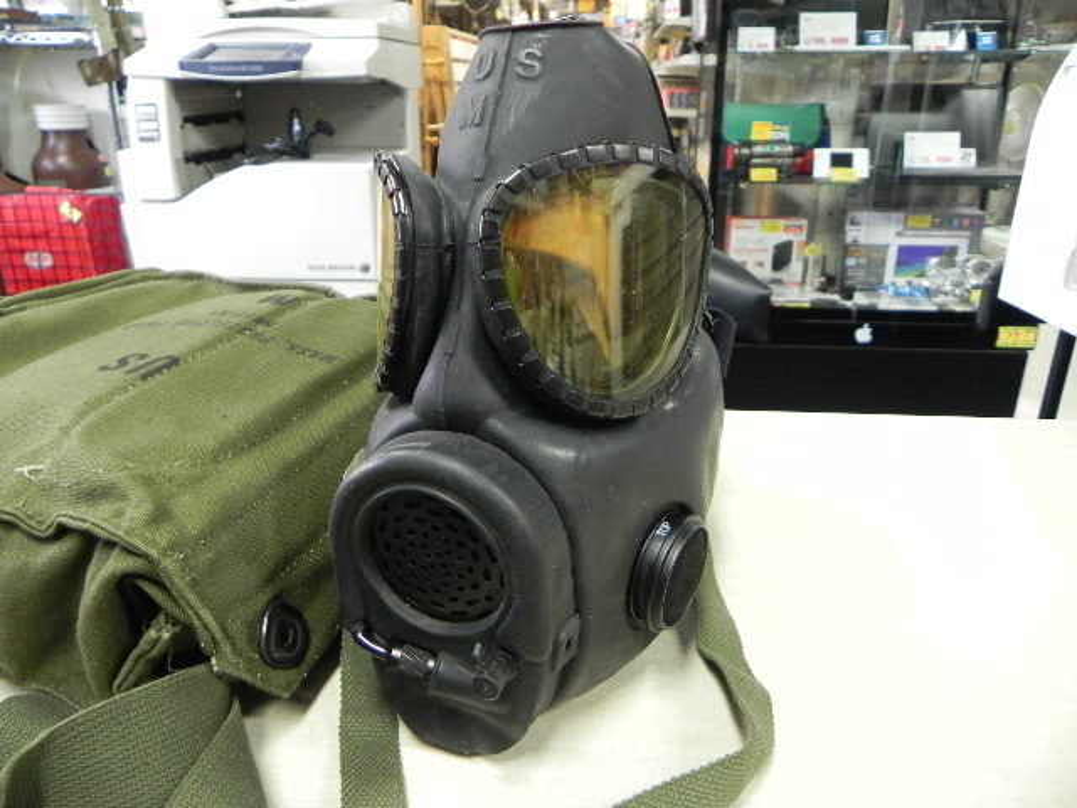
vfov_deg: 53.1
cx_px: 538
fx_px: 809
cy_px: 404
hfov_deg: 67.3
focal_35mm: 26
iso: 400
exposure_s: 1/17.4
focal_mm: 4.6
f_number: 2.8
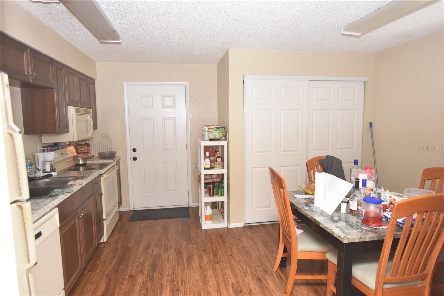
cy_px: 148
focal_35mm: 21
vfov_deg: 59.5
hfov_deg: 81.2
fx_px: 259
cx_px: 222
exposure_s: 1/60
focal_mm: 14
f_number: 4
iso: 900
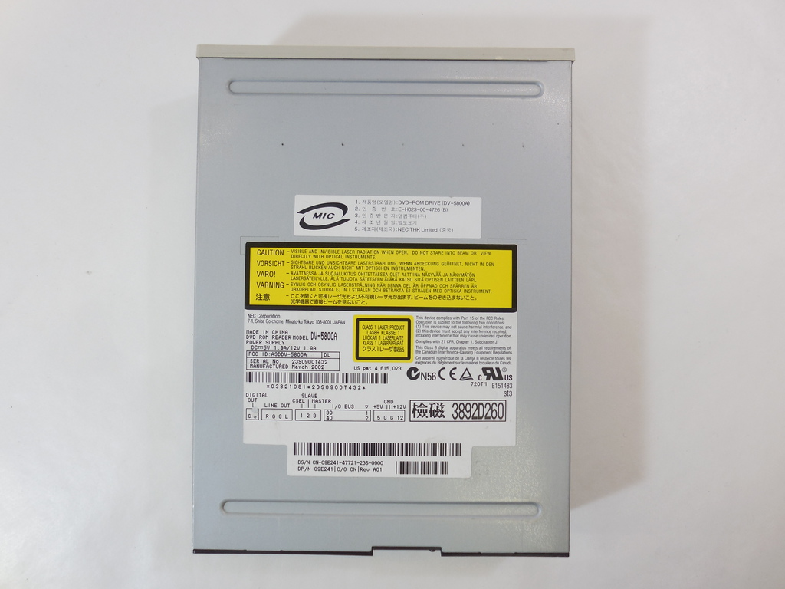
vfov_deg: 53.1
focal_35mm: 26
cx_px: 392
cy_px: 294
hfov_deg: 67.3
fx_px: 590
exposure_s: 1/60
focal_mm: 4.6
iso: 125
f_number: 3.5
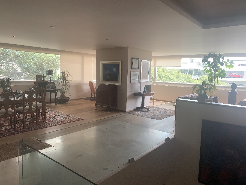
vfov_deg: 53.1
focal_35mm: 26
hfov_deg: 67.3
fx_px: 185
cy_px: 92
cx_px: 123
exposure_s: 1/121
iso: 40
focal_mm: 4.25
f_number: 1.8
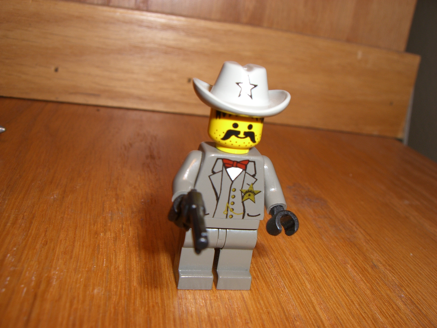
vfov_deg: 37.7
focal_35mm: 38
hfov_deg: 49.0
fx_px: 480
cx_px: 218
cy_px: 164
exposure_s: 1/60
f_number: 4.3
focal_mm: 6.2
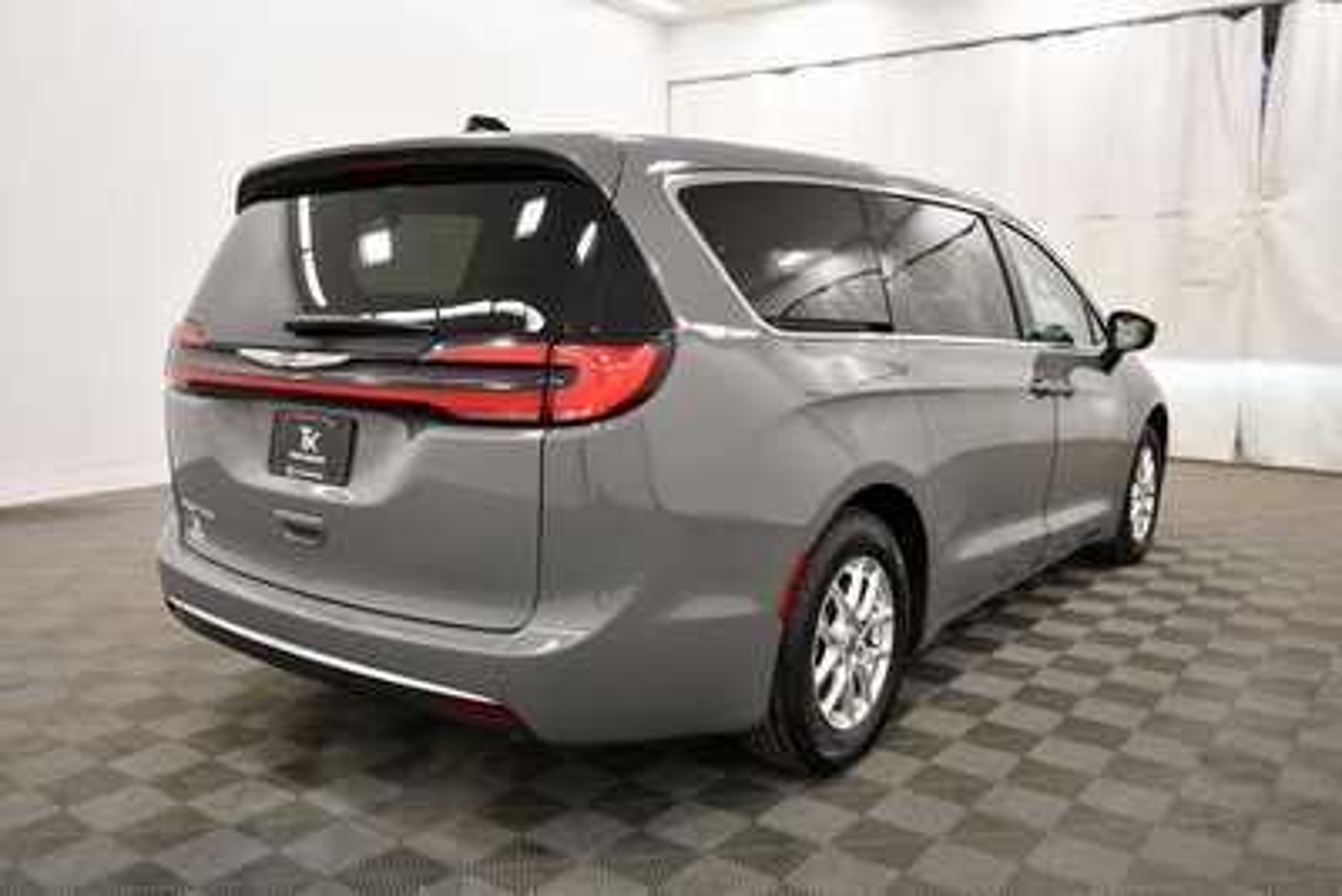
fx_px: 1119
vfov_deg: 43.6
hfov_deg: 61.9
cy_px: 448
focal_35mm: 30
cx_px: 671
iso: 1100
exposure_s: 1/125
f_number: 5.6
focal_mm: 20
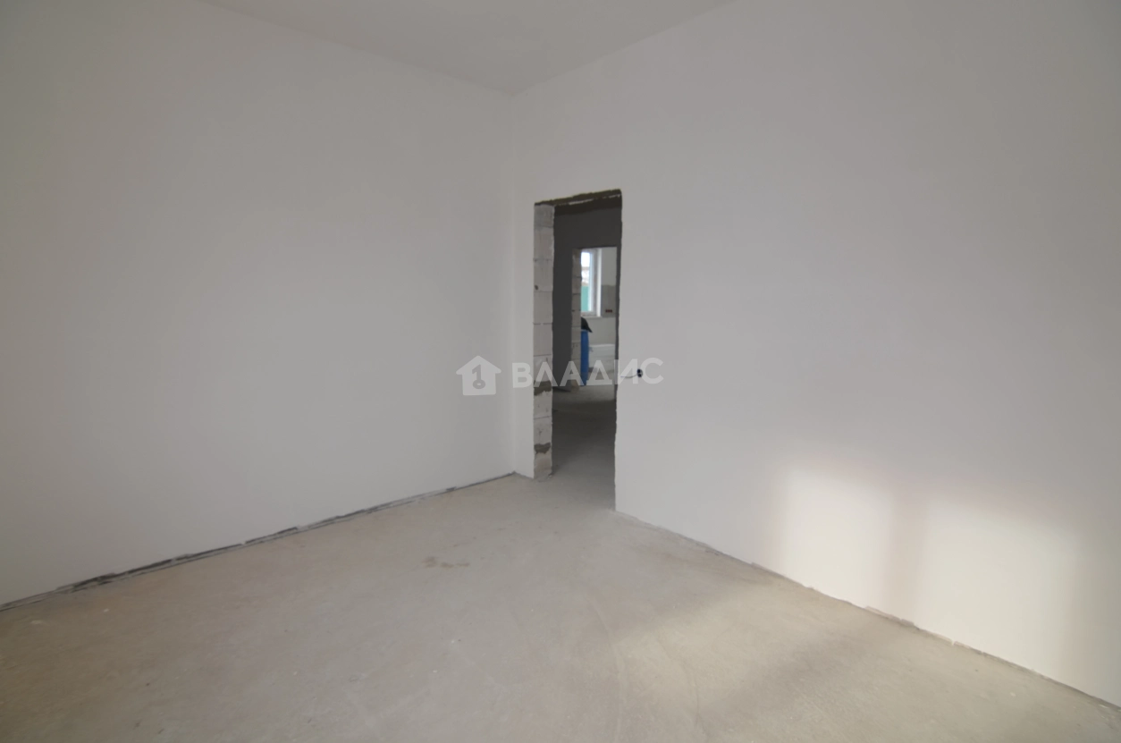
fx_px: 513
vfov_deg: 71.8
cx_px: 560
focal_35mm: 16
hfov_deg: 95.1
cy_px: 372
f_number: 4.5
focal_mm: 11
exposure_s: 1/100
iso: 100
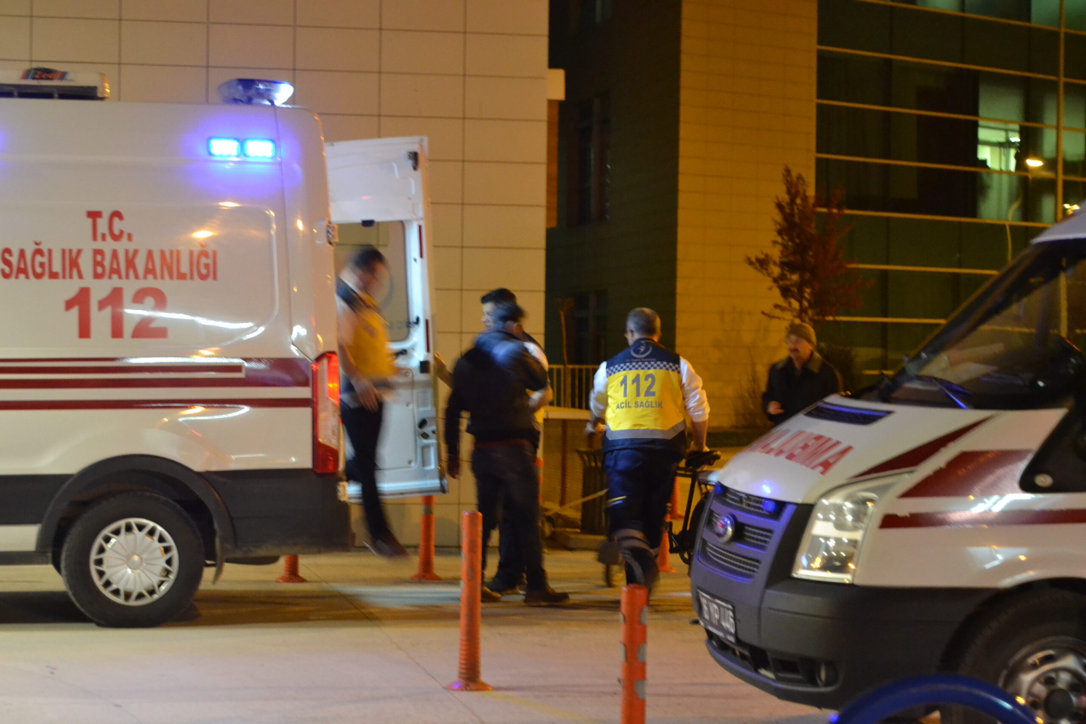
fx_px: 2489
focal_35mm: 82
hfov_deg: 24.6
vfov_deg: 16.6
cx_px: 543
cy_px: 362
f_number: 5.6
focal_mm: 55
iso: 3200
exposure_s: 1/13
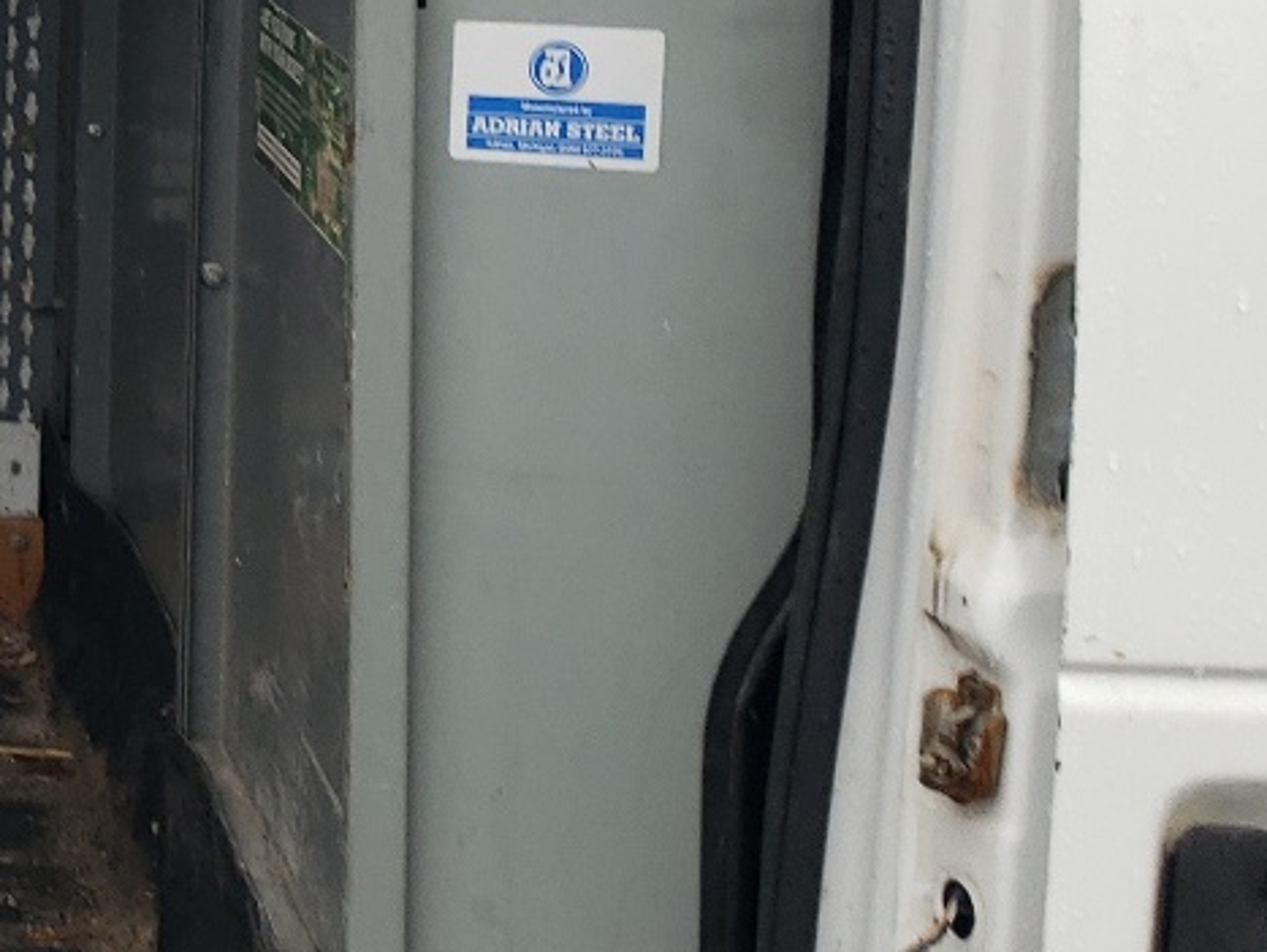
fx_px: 3260
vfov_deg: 16.3
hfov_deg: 19.2
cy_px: 33
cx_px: -654
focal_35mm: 89
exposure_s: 1/119
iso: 50
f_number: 1.5
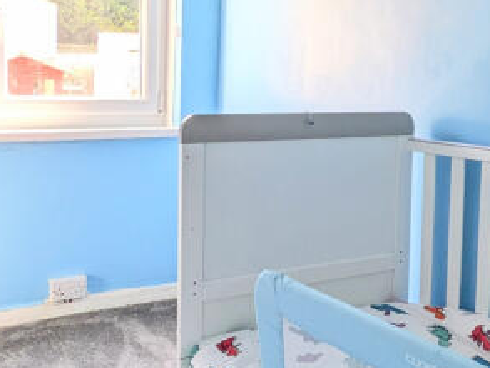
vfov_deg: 29.5
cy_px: 131
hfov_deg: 38.9
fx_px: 694
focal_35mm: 49
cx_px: 248
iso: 69
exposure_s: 1/100
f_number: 2.2
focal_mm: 1.83
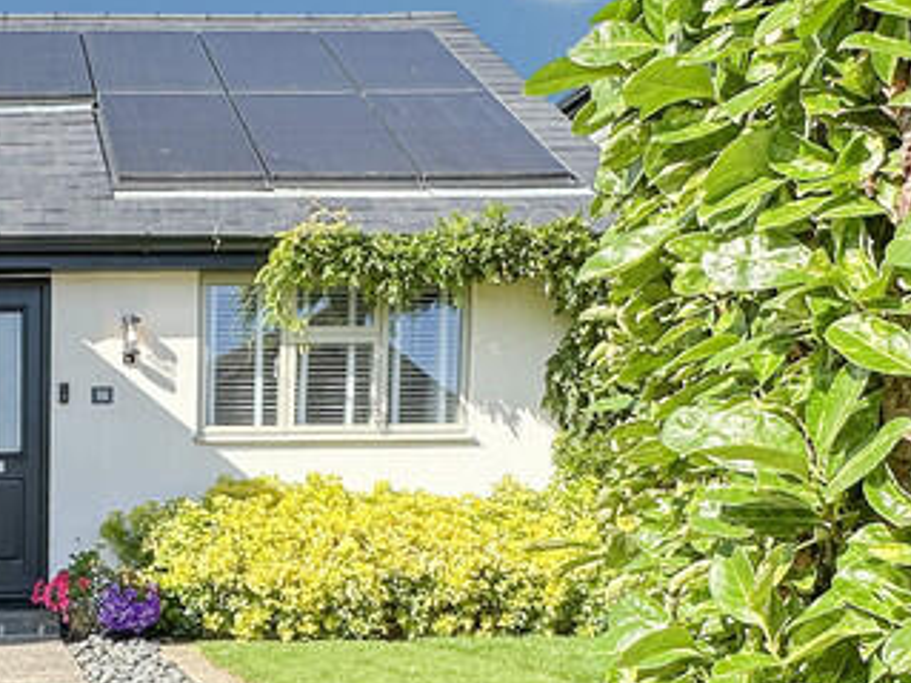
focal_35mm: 45
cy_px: 583
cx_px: 0
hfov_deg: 37.6
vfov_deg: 31.0
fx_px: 1184
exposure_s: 1/640
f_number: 2.2
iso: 40
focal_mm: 2.22
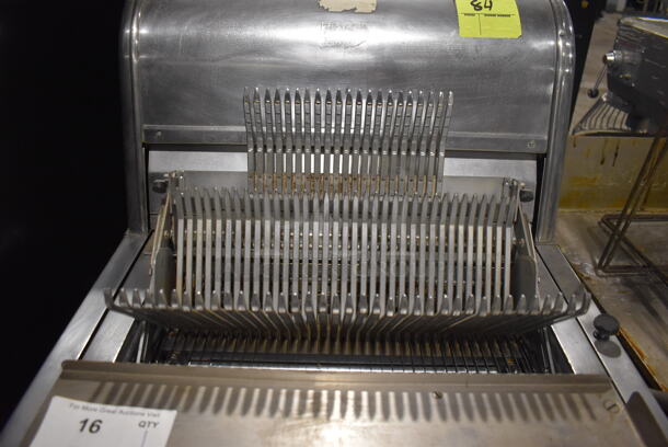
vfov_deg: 48.0
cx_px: 334
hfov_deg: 67.3
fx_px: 501
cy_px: 224
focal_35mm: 27
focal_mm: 18
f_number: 3.5
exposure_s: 1/125
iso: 1400
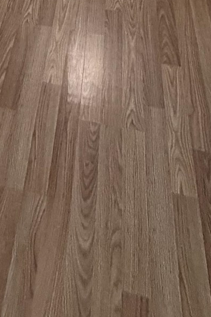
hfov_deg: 22.6
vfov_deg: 22.1
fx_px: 502
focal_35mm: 57
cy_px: -248
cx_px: -10
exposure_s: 1/60
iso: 400
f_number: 2.2
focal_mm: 2.22
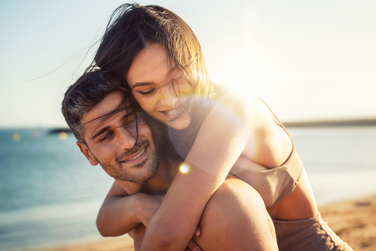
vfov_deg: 35.1
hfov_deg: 50.7
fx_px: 397
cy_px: 126
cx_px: 188
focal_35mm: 38
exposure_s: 1/1250
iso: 160
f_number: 2.8
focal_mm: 38
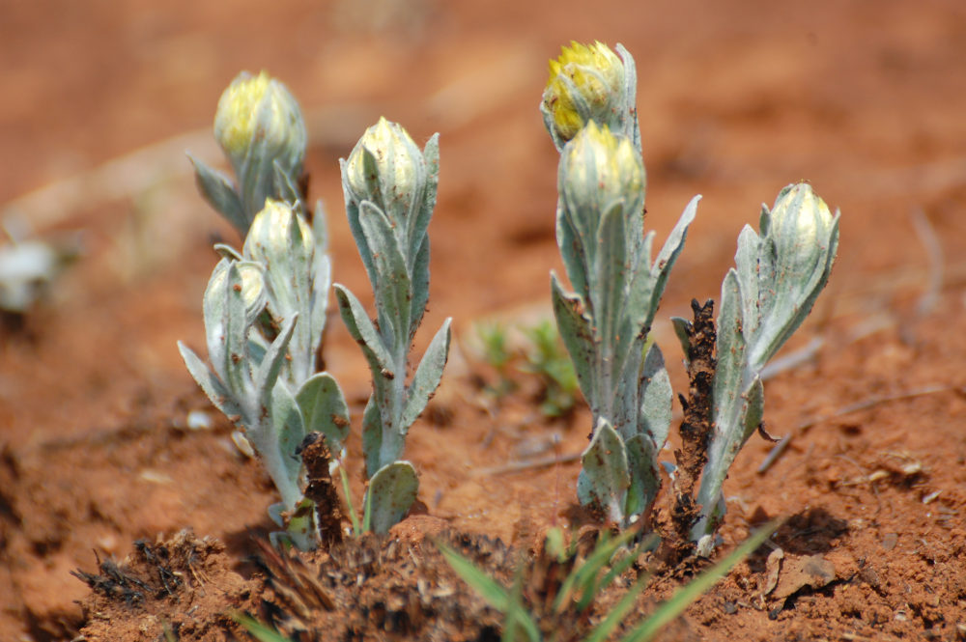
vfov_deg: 3.0
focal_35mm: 450
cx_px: 483
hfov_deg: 4.6
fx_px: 12065
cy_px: 321
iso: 400
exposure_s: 1/1250
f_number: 5.6
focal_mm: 300
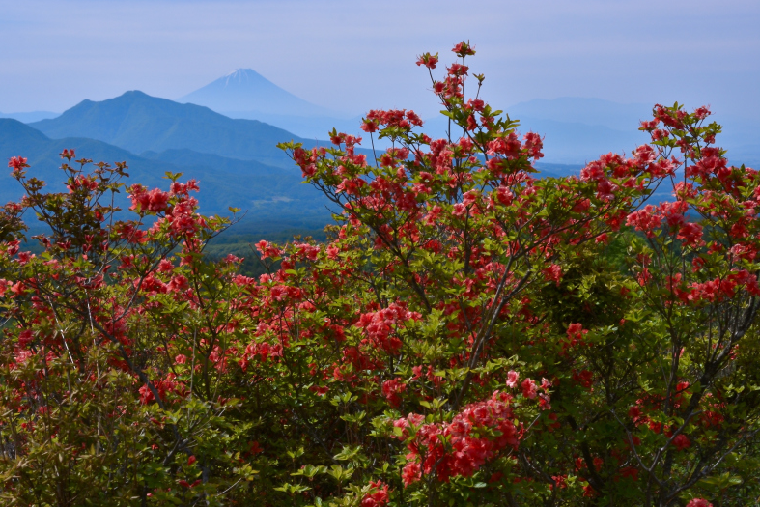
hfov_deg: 31.4
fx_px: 1351
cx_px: 376
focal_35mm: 64
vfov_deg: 21.2
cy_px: 256
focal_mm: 42
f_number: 11
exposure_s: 1/250
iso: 400
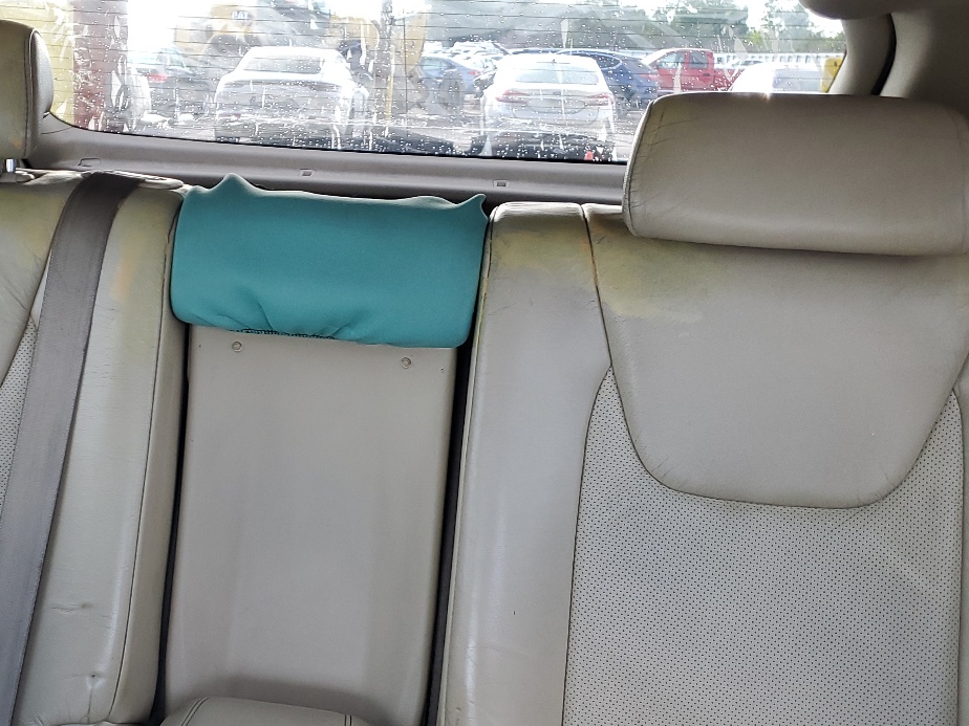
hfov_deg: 40.9
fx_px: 1260
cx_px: 243
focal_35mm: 45
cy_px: 381
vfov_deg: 32.2
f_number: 1.5
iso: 60
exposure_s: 1/60.2
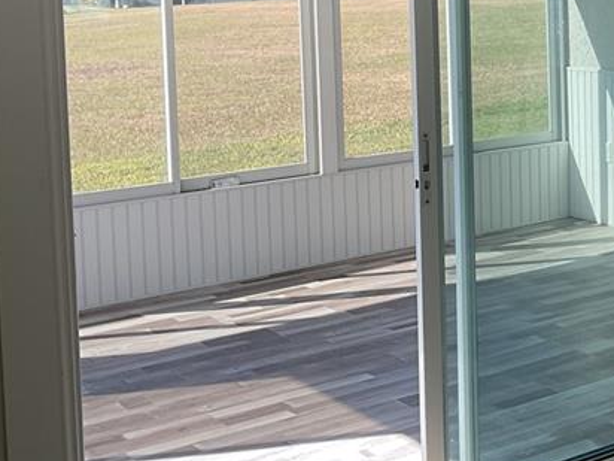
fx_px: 1277
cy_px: 24
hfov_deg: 24.6
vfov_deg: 19.9
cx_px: 729
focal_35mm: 72
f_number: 1.8
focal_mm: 3
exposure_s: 1/120
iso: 25
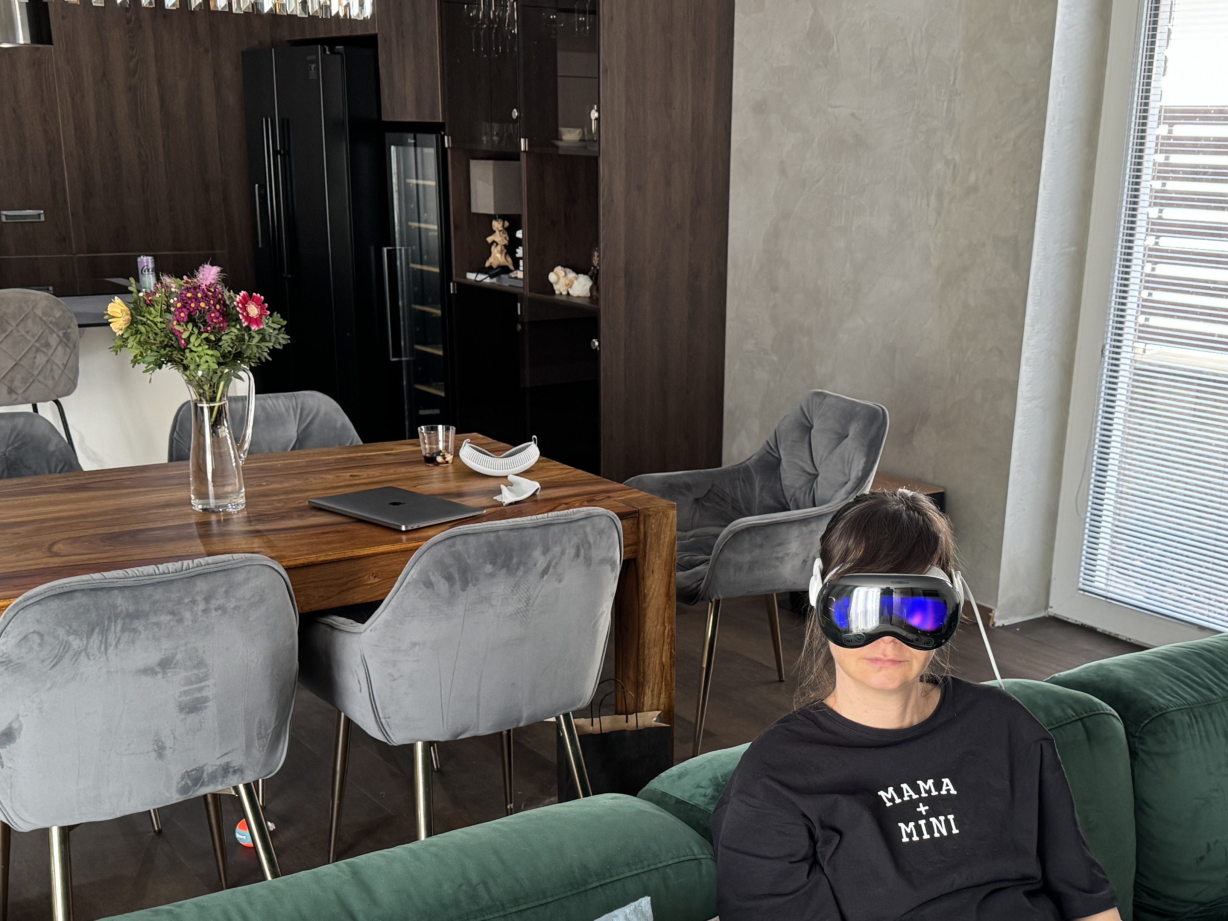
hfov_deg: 44.7
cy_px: 652
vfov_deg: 33.9
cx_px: 708
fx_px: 1490
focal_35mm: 42
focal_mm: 6.76
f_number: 1.78
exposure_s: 1/99
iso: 200
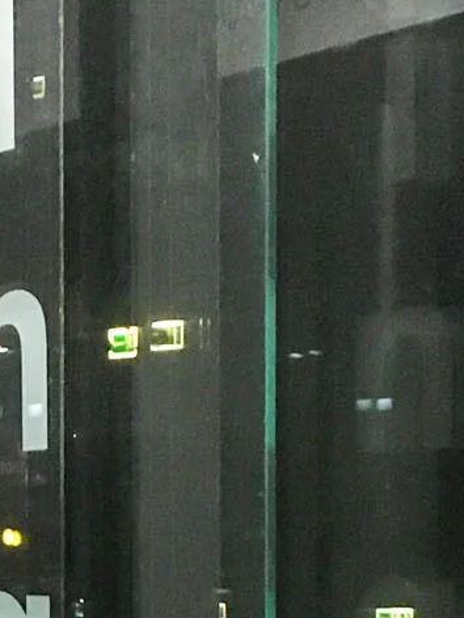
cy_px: 618
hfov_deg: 11.8
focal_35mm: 118
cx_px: -304
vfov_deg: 16.3
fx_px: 2109
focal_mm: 4.15
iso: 500
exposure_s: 1/17
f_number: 2.2
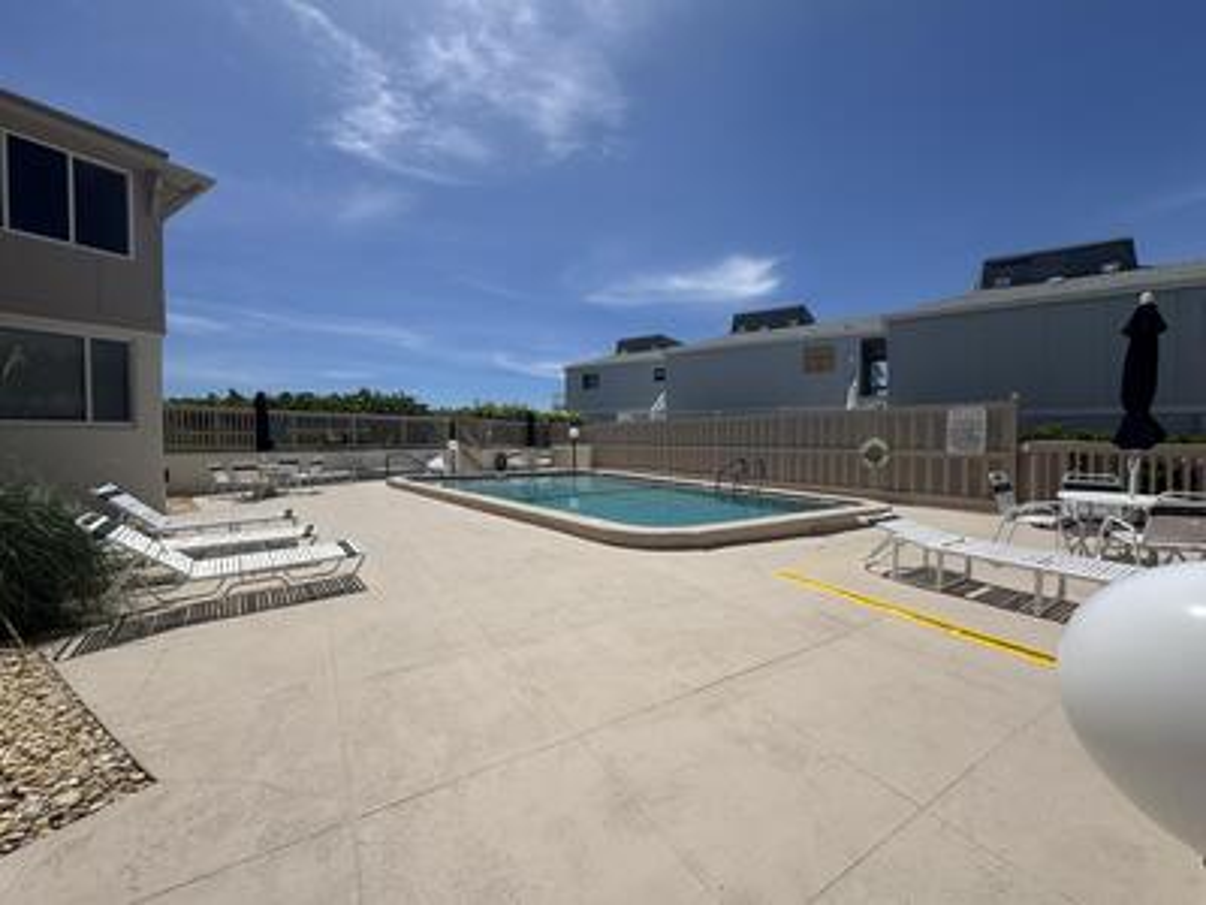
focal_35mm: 14
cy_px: 452
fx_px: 488
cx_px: 603
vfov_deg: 85.7
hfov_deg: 102.1
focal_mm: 2.22
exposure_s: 1/3906
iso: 40
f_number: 2.2
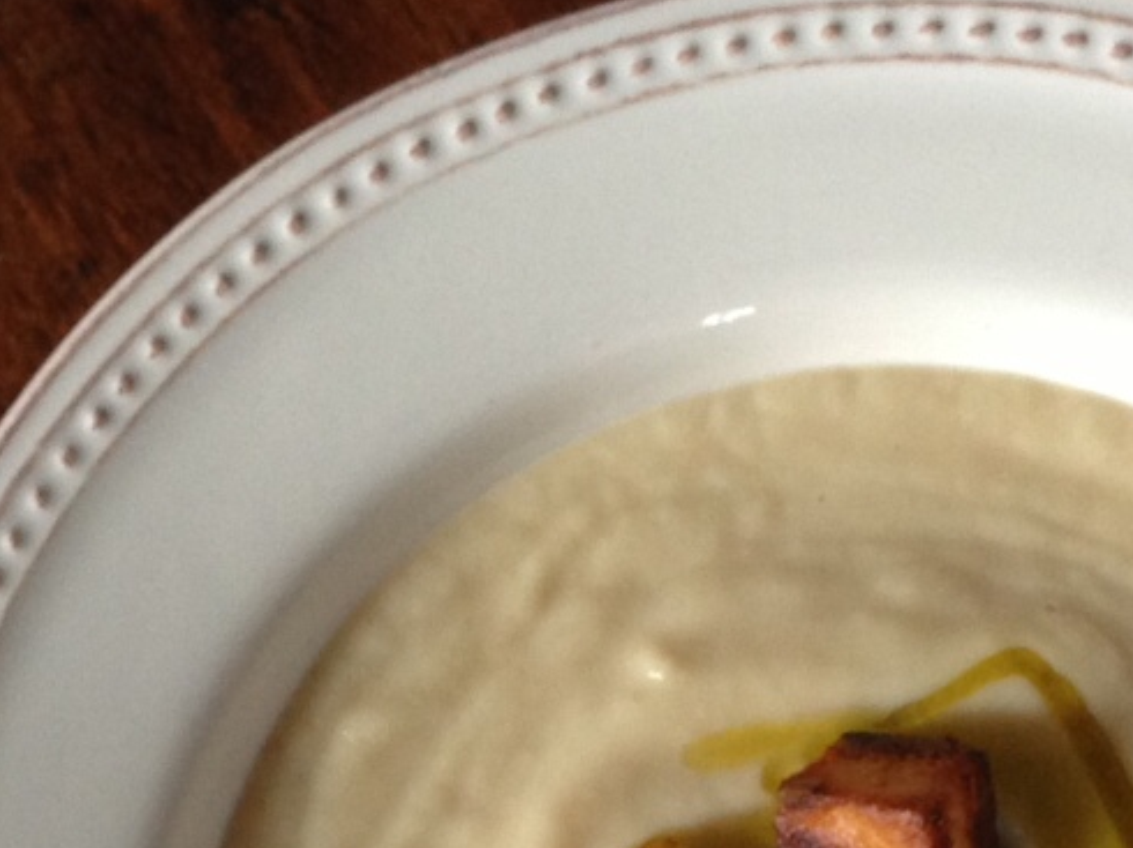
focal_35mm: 110
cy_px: 1139
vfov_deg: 12.9
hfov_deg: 17.9
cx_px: 615
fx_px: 3599
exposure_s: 1/20
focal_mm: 4.13
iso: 125
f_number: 2.4
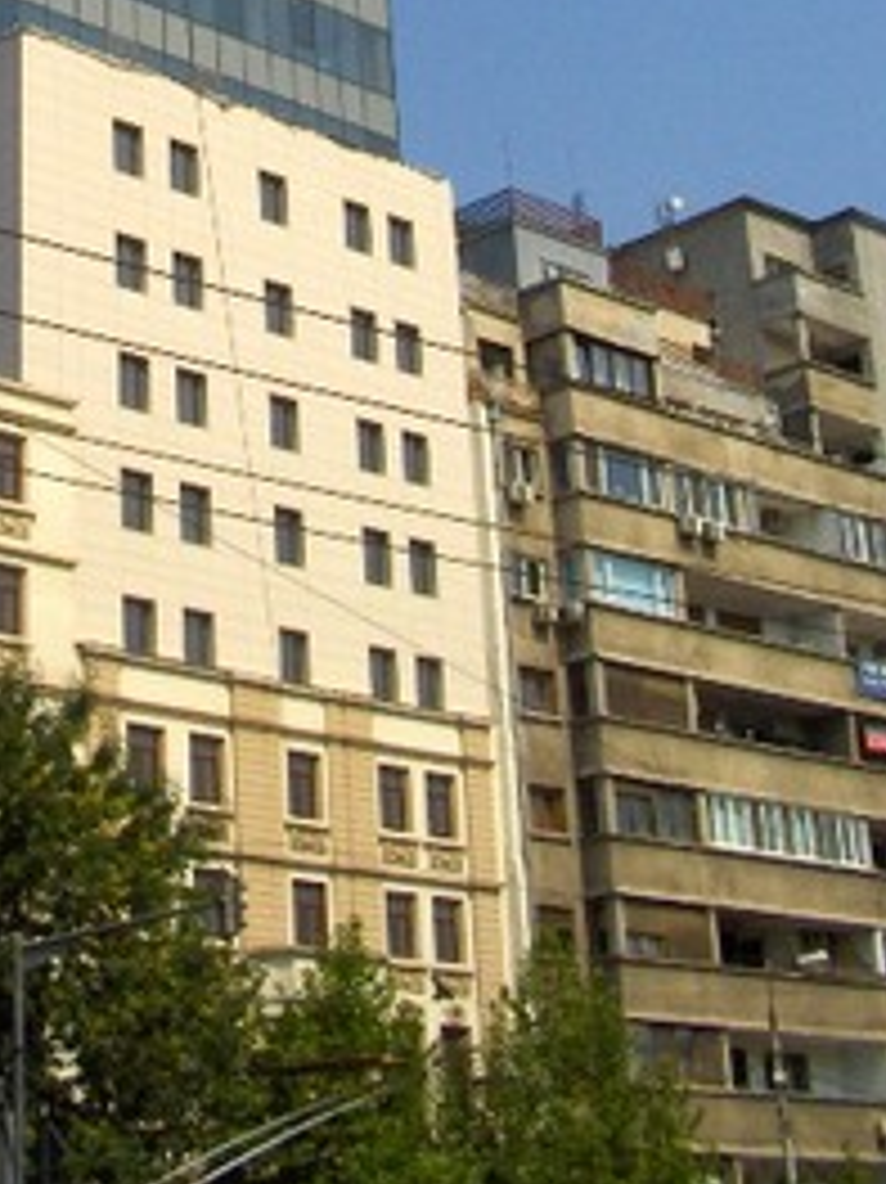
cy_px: -104
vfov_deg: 23.0
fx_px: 2732
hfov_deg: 18.0
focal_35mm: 80
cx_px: 31
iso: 100
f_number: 4.3
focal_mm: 5.8
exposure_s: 1/2041
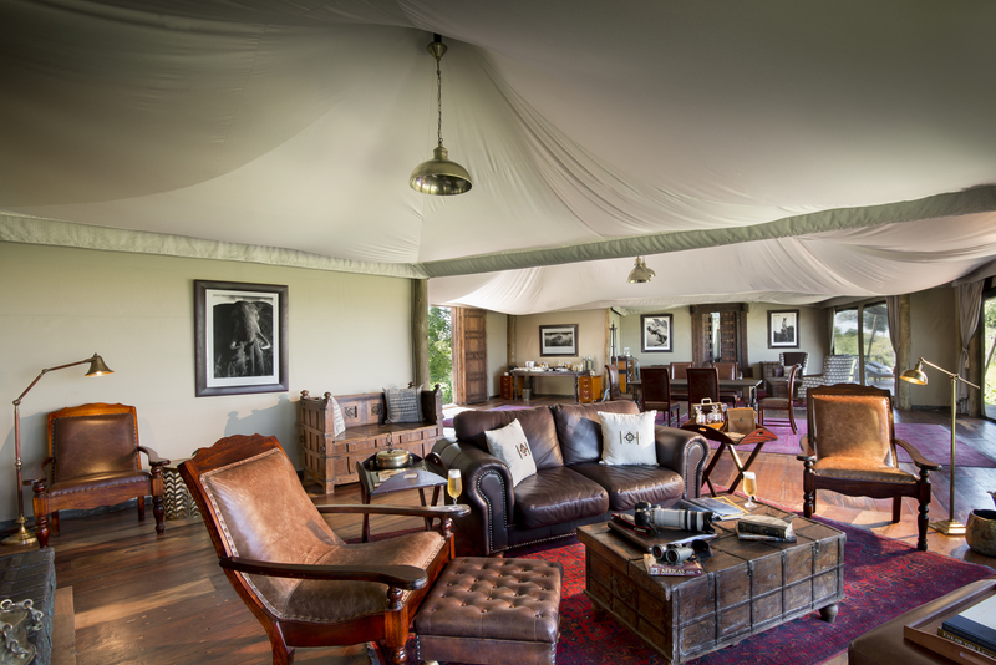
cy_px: 352
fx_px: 470
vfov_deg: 70.4
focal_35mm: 17
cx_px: 520
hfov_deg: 93.2
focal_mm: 16
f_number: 9.5
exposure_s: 1/1.43
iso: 200
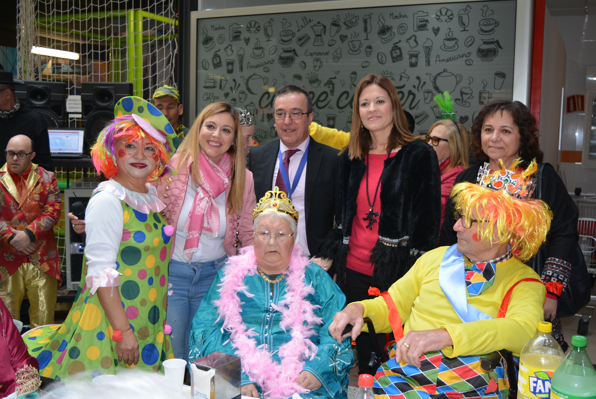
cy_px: 200
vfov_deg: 34.3
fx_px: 646
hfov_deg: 49.5
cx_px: 298
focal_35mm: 39
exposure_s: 1/60
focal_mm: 26
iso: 400
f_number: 4
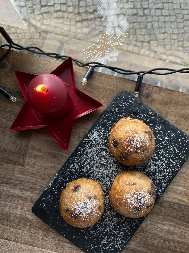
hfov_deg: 53.1
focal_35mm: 26
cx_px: 94
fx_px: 189
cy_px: 126
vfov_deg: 67.3
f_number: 1.6
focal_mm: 4.2
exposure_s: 1/121
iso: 50
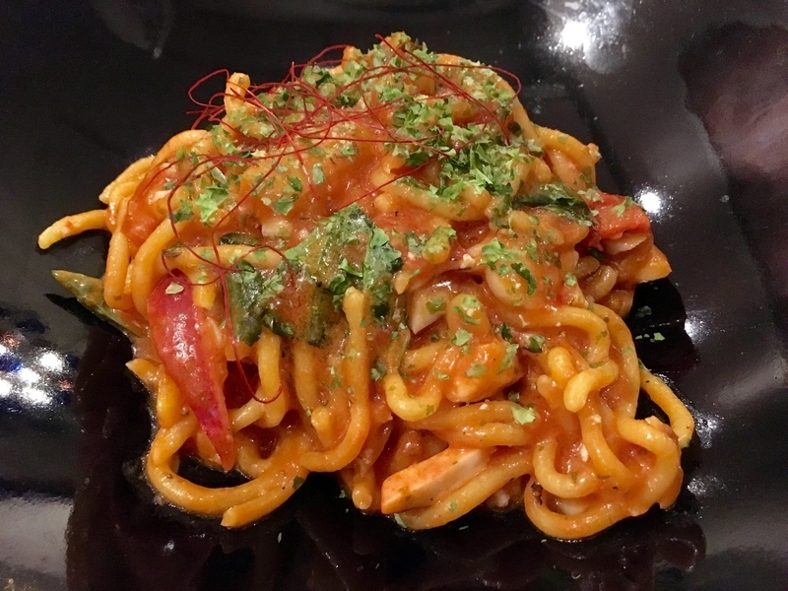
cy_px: 296
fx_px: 660
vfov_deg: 48.2
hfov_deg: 61.7
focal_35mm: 29
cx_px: 394
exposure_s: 1/15
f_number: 2.2
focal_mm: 4.15
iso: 800
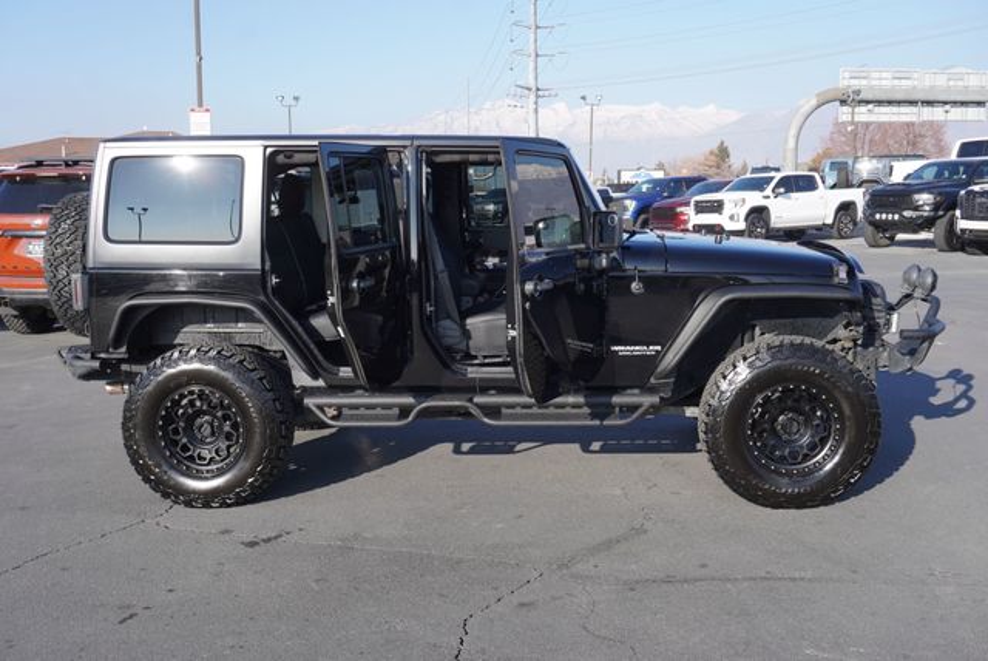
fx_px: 989
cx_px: 494
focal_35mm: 36
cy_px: 330
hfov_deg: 53.1
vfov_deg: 36.9
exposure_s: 1/125
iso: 100
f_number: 8
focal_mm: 24
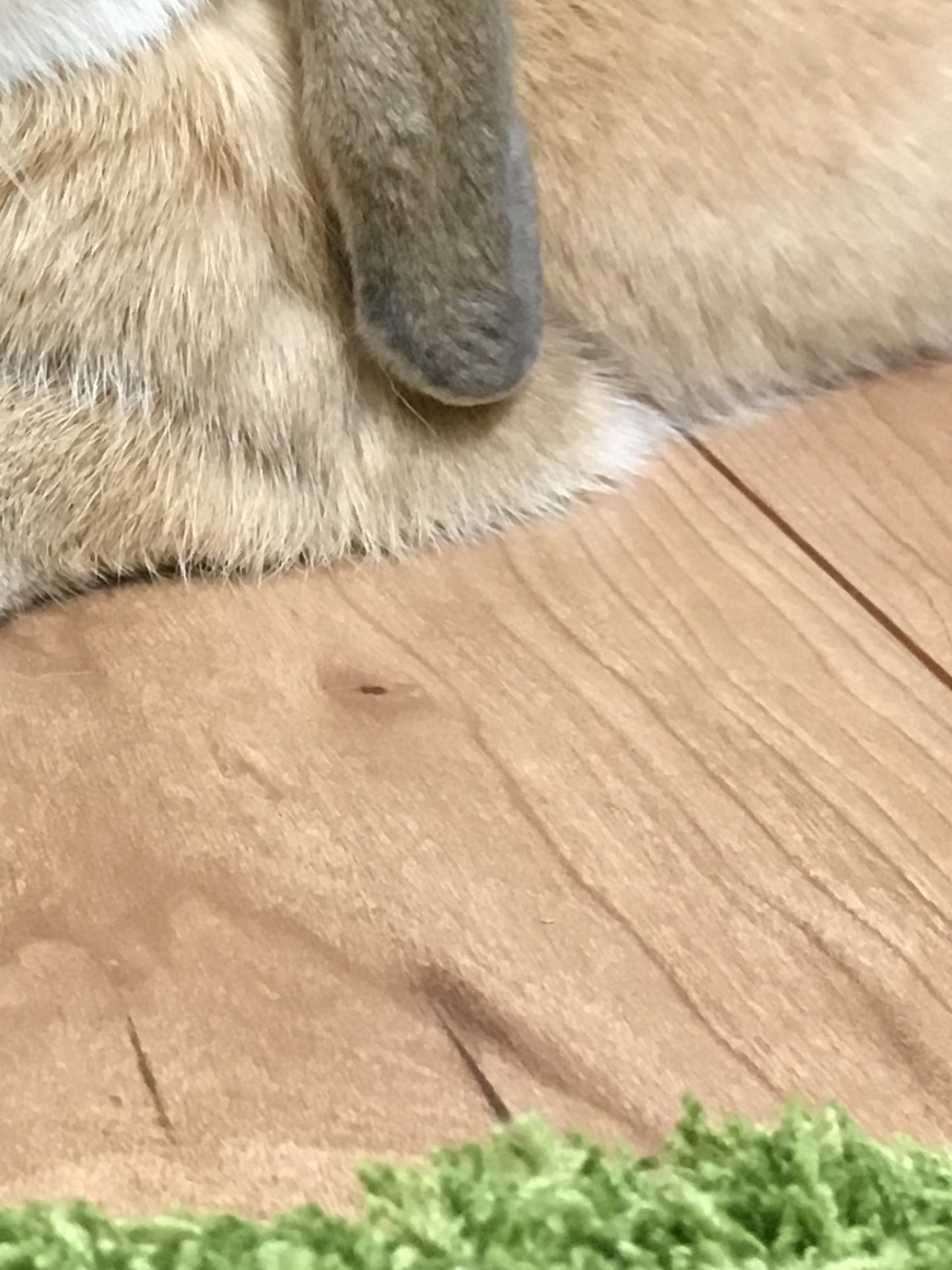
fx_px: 3520
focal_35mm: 96
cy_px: 114
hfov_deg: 15.2
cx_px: 21
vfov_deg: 20.0
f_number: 2.2
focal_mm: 4.2
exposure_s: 1/17
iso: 200
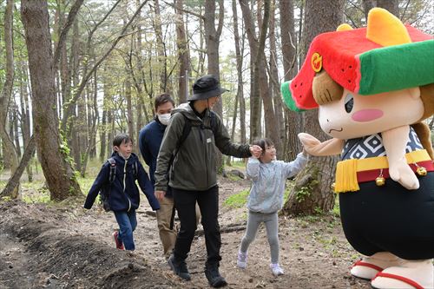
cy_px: 144
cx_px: 217
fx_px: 578
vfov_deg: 28.1
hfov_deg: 41.1
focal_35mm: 48
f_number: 11
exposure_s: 1/500
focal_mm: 32
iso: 2500
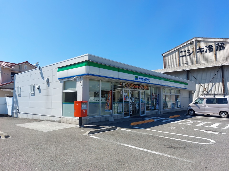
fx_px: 159
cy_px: 86
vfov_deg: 56.8
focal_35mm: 24
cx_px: 114
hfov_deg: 71.6
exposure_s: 1/977
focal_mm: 5.23
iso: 25
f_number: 1.8
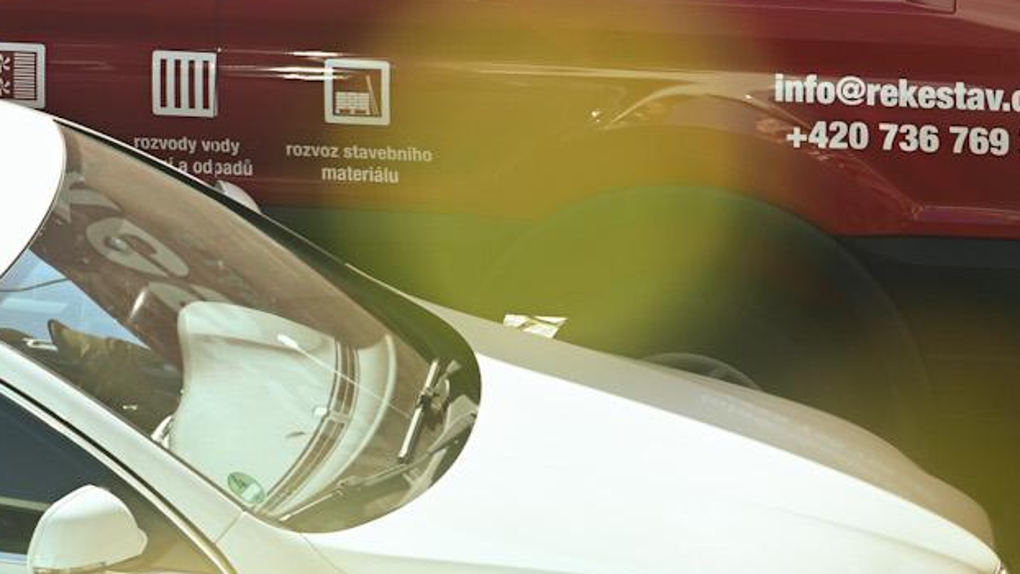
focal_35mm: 431
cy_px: -217
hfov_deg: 5.0
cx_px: -72
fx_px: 11658
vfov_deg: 2.8
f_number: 2.8
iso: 100
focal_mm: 125
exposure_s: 1/800
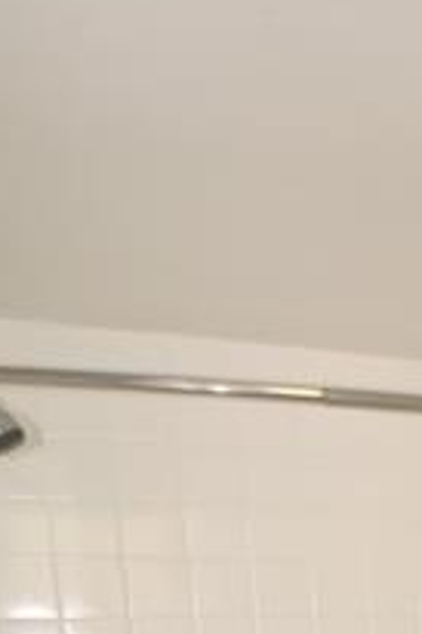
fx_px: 986
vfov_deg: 30.7
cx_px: 724
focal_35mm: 56
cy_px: 742
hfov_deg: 19.3
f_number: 4
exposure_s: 1/2
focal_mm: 10
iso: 100
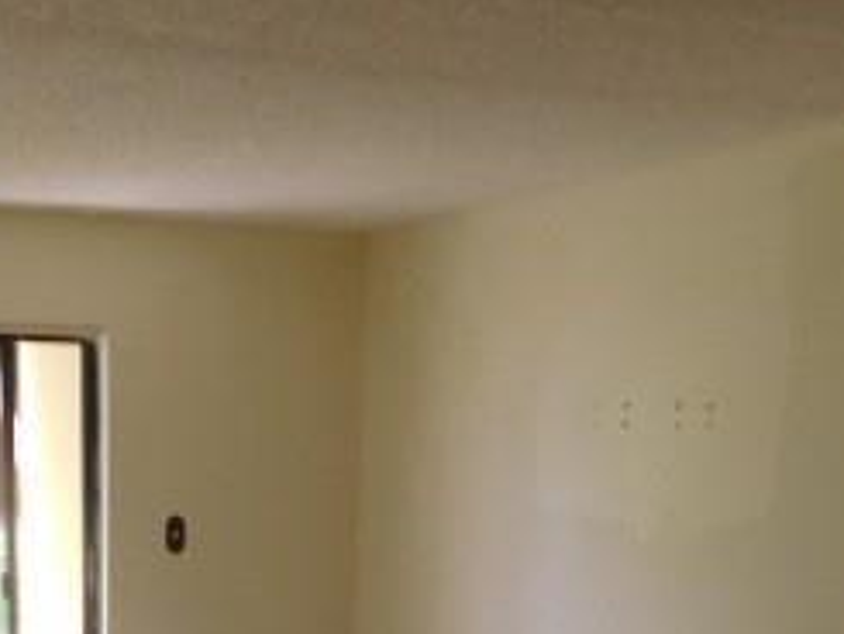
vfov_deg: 22.0
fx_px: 1464
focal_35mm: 60
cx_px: 179
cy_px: 820
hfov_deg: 31.4
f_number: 3
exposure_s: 1/60
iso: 125
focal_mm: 4
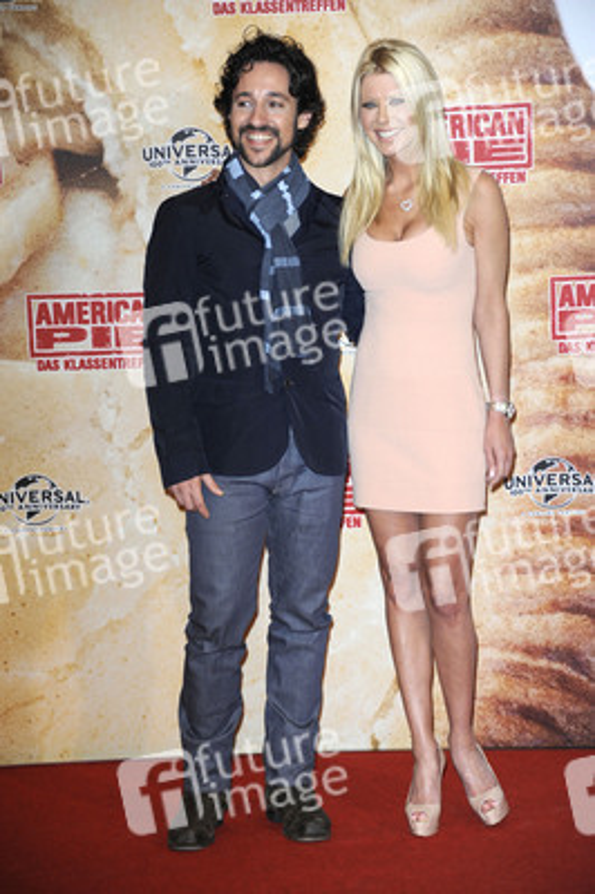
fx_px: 3104
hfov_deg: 10.9
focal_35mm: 125
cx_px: 298
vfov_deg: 16.4
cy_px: 447
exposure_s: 1/250
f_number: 5.6
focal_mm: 125
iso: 1250
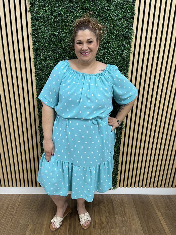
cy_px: 118
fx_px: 176
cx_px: 88
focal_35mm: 26
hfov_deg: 53.1
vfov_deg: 67.3
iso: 80
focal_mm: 5.1
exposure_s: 1/50
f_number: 1.6
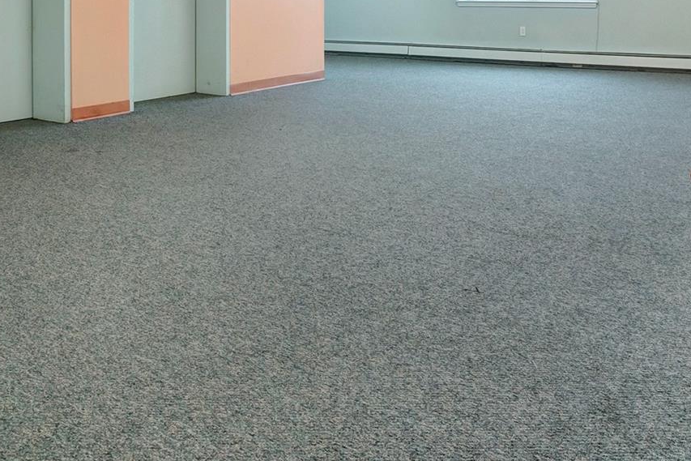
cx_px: 356
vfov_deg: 33.4
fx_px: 691
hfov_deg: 53.1
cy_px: -10
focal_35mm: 36
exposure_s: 1/30
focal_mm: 10
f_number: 9
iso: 800
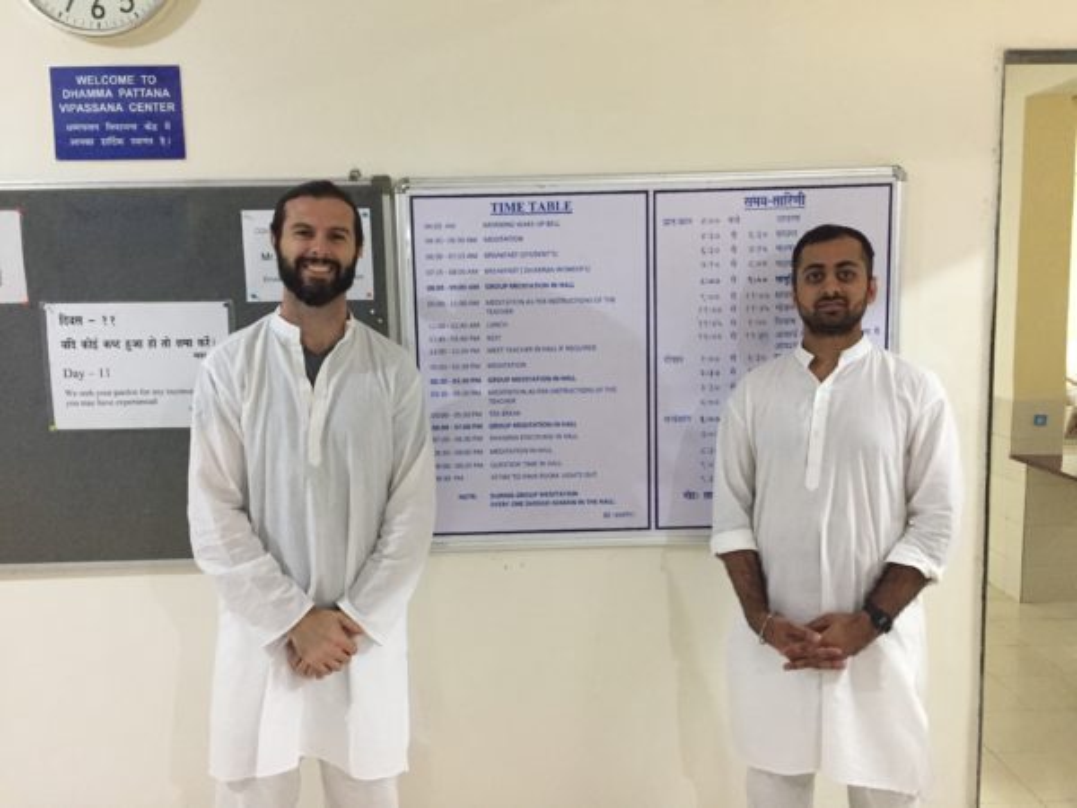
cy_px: 404
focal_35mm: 29
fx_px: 902
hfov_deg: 61.7
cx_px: 538
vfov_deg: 48.2
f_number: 2.2
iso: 250
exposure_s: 1/25
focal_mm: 4.15
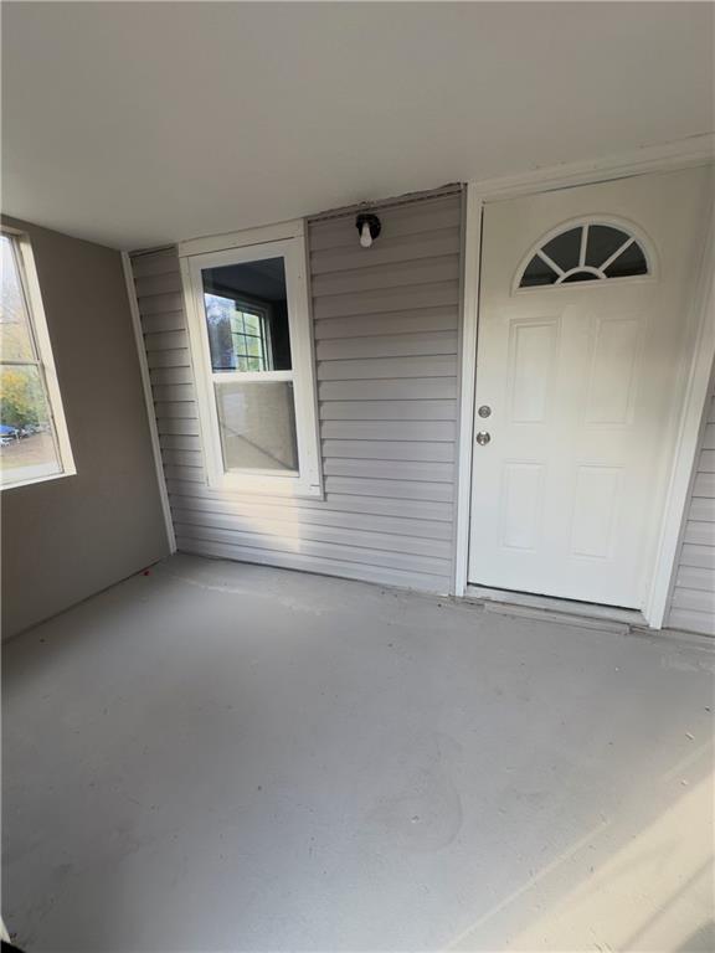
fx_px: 386
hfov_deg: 85.7
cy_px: 476
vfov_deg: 102.1
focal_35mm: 14
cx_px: 358
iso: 50
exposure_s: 1/99
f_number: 2.2
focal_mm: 2.22
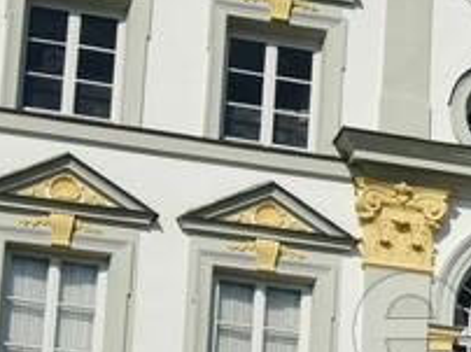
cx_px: 804
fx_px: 2365
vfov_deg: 8.5
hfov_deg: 10.8
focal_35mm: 174
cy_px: 331
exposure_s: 1/400
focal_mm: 28
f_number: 9
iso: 100
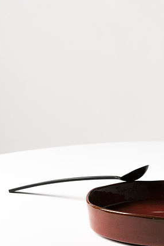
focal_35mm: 127
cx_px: 147
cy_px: 160
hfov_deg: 10.7
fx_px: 867
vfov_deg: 16.1
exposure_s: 1/6
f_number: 11
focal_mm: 63
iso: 400
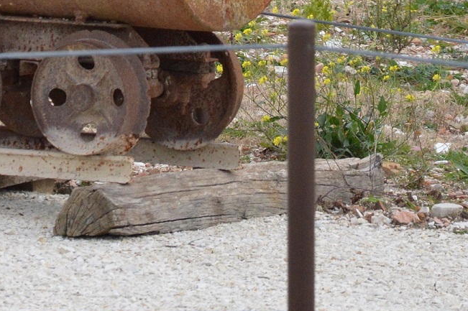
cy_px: -146
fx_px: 7089
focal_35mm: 546
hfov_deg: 3.8
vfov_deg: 2.5
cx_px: 48
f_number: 5.6
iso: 1100
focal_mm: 105
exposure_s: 1/500
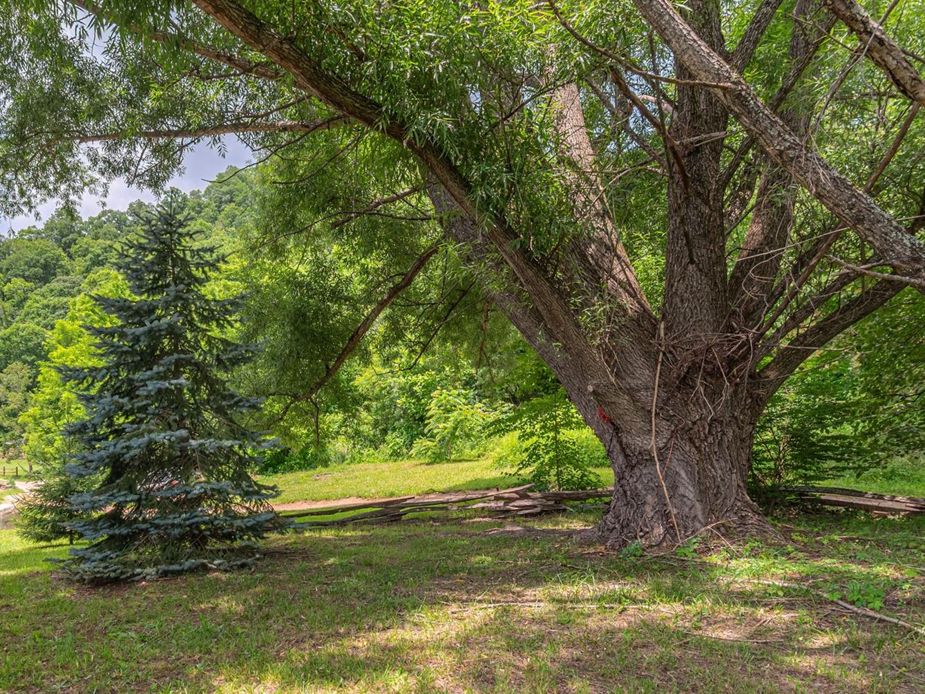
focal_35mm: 25
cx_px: 288
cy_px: 470
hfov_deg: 67.0
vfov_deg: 53.6
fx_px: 668
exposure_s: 1/1600
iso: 320
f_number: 7.1
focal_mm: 17
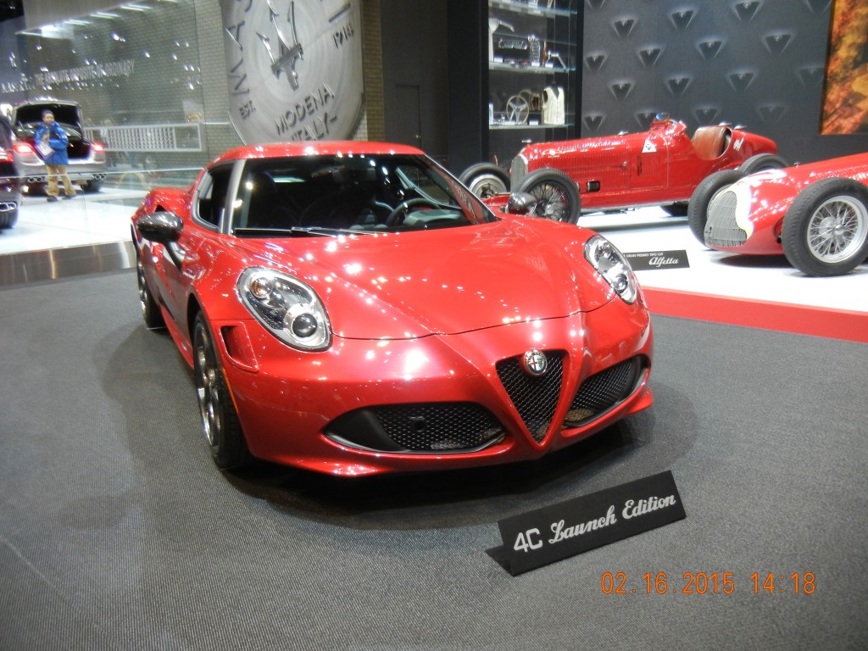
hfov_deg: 60.0
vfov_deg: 46.8
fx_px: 752
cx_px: 434
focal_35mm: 30
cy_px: 326
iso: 400
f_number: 3.5
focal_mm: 5.4
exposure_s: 1/59.7
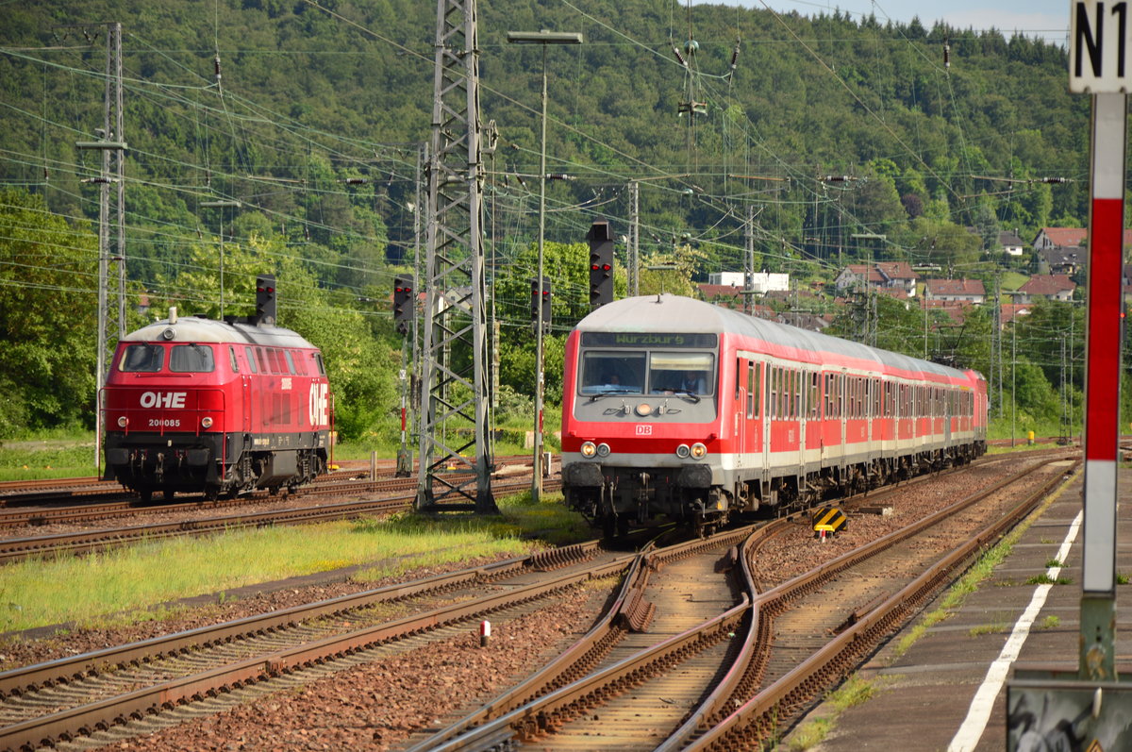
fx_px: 4946
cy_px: 376
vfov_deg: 8.7
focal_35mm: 158
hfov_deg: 13.1
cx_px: 566
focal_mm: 105
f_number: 5.6
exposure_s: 1/320
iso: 100
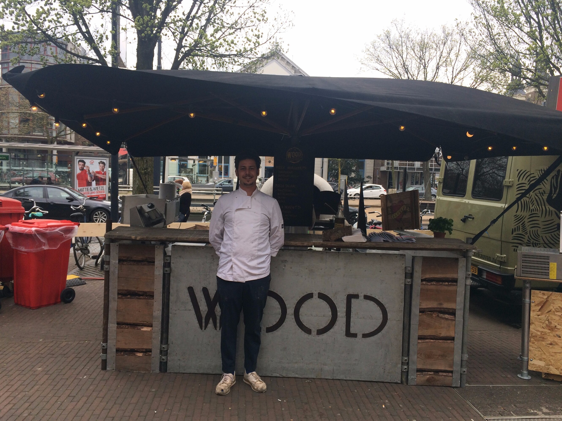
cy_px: 210
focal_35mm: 29
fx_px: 471
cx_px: 281
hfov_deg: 61.7
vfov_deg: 48.2
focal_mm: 4.15
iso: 32
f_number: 2.2
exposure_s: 1/451
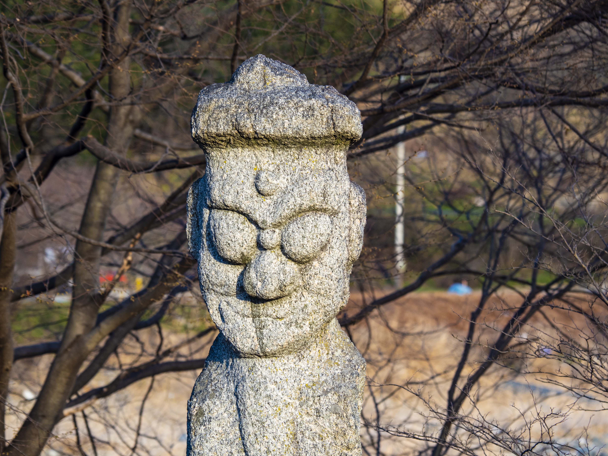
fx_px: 3776
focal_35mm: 215
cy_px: 231
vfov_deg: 6.9
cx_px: 291
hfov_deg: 9.2
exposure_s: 1/250
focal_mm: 100
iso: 200
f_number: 4.5
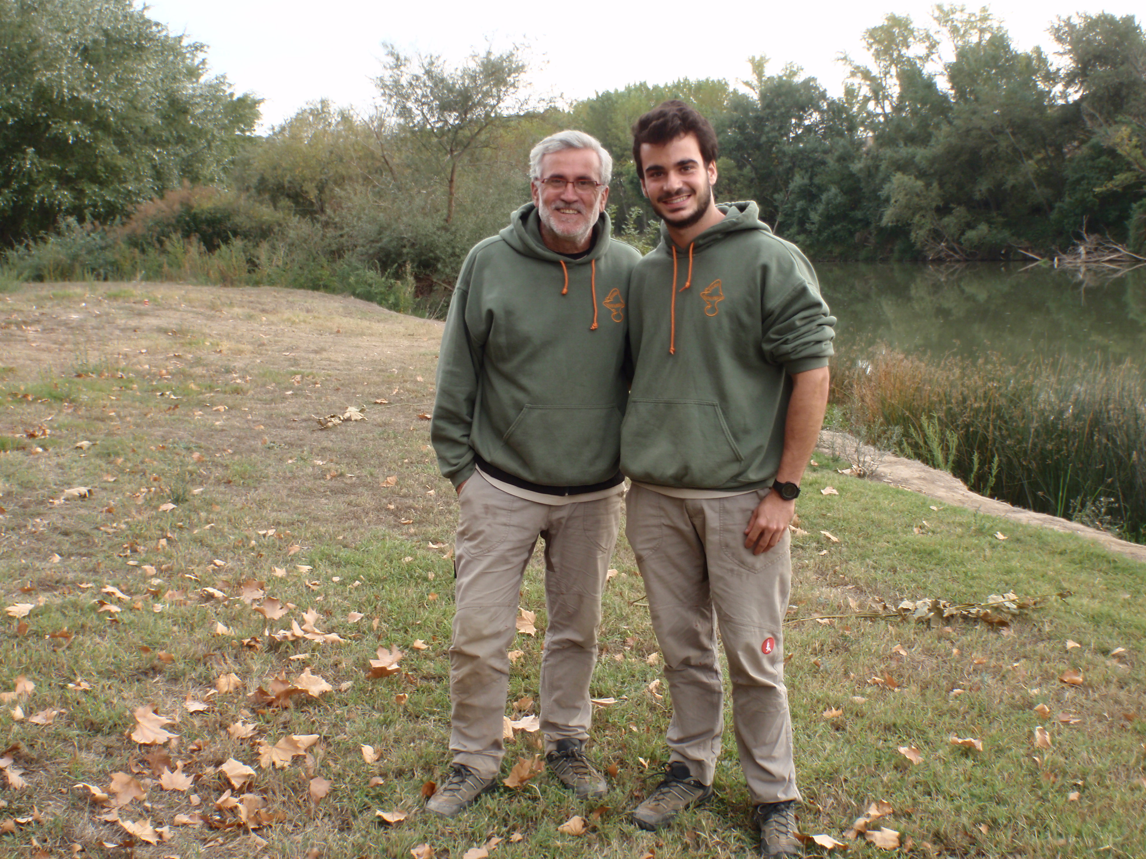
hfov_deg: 51.4
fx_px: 1192
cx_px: 573
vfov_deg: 39.7
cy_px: 430
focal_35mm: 36
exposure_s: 1/40
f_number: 4.1
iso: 64
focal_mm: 6.53
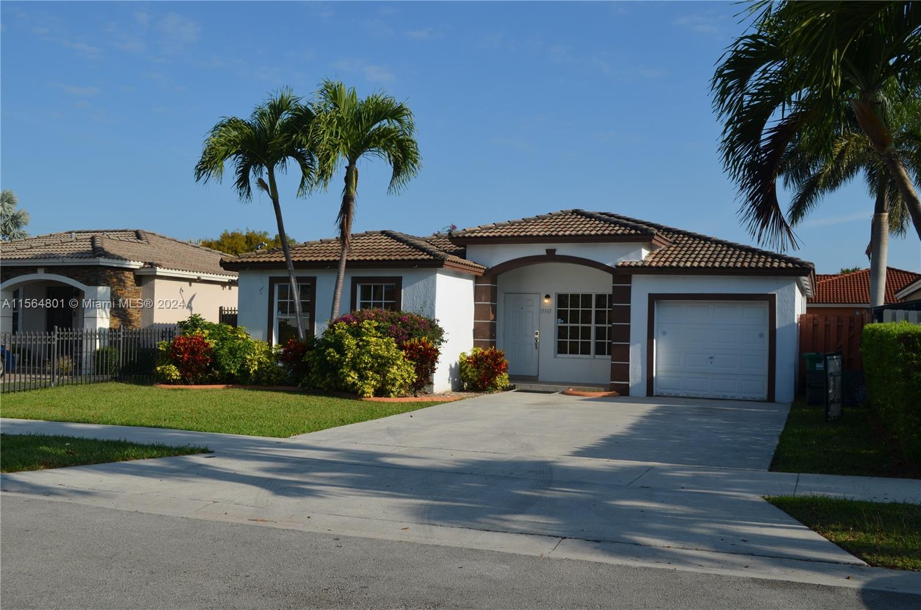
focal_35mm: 36
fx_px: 919
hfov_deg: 53.2
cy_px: 305
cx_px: 460
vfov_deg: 36.7
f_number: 8
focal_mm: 24
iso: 100
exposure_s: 1/320
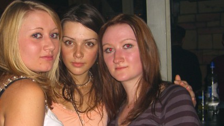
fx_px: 351
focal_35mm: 59
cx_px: 81
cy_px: 84
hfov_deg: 35.2
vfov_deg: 20.3
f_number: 2.8
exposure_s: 1/60
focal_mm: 7.9
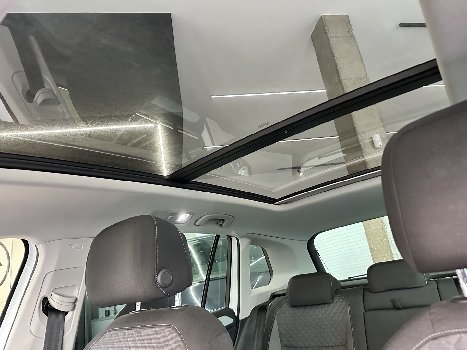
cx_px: 234
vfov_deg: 56.8
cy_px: 175
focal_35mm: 24
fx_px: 324
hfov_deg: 71.6
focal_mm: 6.86
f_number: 1.78
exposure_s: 1/50
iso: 640
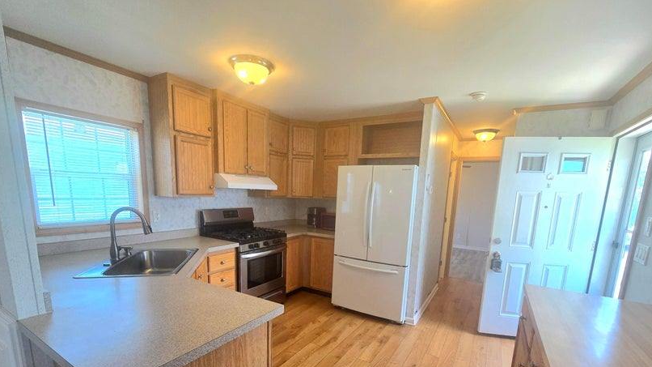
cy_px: 245
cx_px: 330
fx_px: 259
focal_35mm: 15
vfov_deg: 68.5
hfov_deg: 103.0
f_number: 2.2
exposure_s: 1/120
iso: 80
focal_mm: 2.2
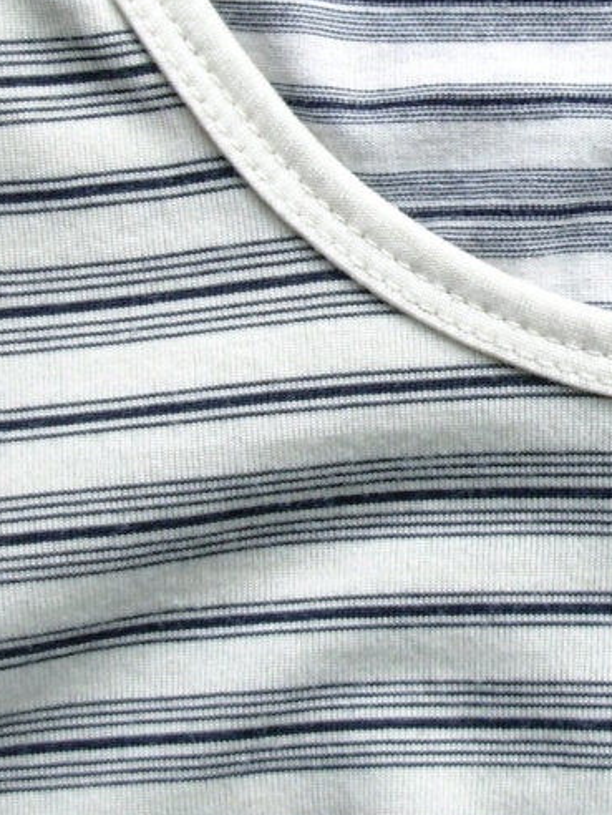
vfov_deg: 16.9
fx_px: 2731
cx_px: 739
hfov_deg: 12.5
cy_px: 217
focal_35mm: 116
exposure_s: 1/42.7
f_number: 2.9
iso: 50
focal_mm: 6.3
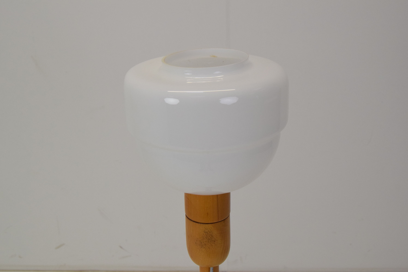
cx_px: 204
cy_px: 136
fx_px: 527
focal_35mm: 46
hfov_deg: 42.3
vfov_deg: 29.0
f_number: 9
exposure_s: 1/320
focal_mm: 31
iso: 1600
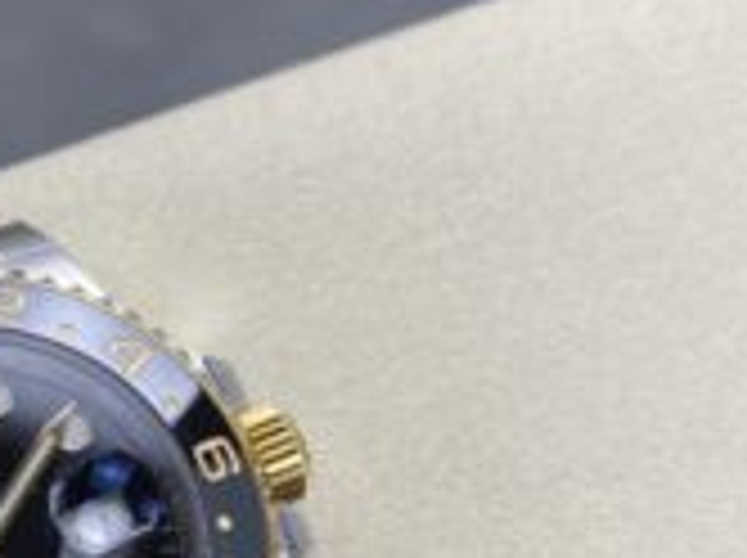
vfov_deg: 18.3
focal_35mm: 77
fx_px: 1659
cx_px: 76
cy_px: 641
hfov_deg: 24.6
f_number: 1.8
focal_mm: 4.25
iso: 32
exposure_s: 1/168
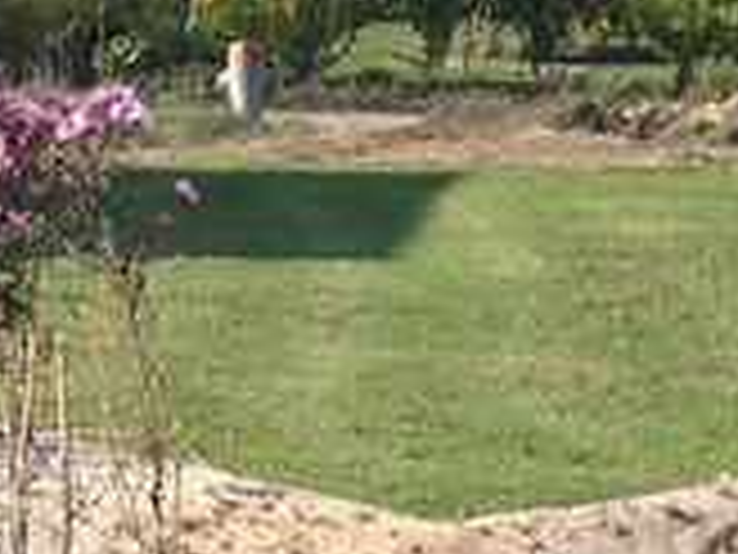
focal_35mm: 228
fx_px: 4861
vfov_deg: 6.3
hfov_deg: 8.6
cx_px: 857
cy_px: 1076
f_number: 2.4
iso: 50
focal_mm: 4.28
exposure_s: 1/889
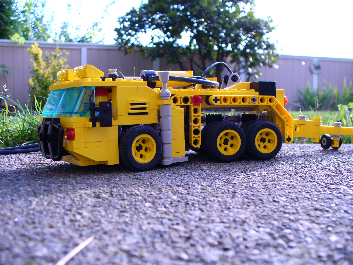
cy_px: 132
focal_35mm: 37
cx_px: 176
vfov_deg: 38.7
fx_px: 377
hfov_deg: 50.1
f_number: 2.8
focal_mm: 6.1
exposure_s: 1/200
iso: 80
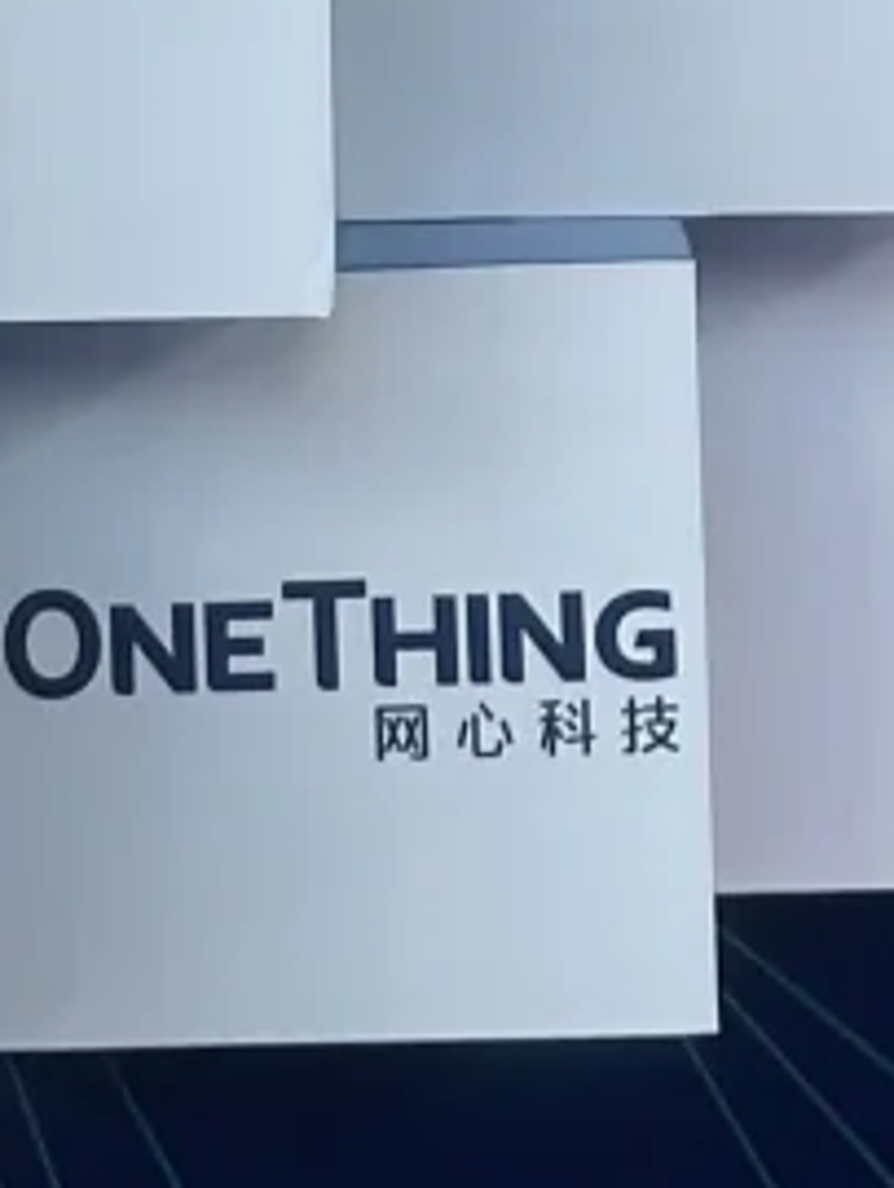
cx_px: 70
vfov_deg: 7.1
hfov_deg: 5.8
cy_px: -1927
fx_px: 8801
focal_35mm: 256
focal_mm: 6.86
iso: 50
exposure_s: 1/100
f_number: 1.78
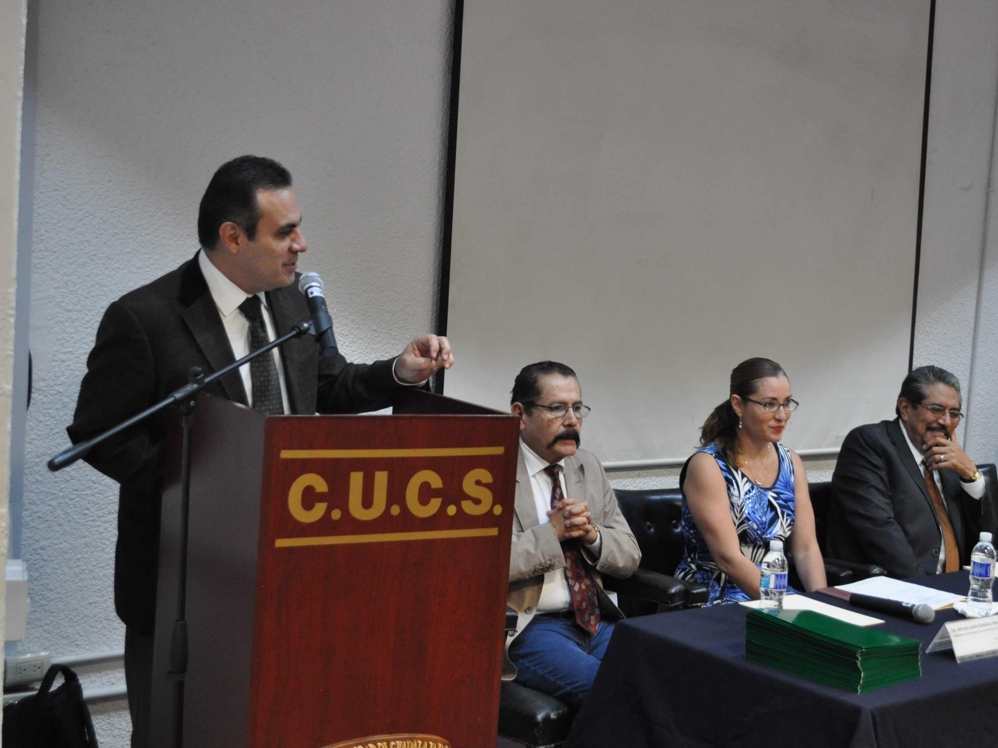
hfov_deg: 36.1
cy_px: 375
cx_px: 565
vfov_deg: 27.5
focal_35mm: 53
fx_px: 1528
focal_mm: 32
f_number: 4.8
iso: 1600
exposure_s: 1/15
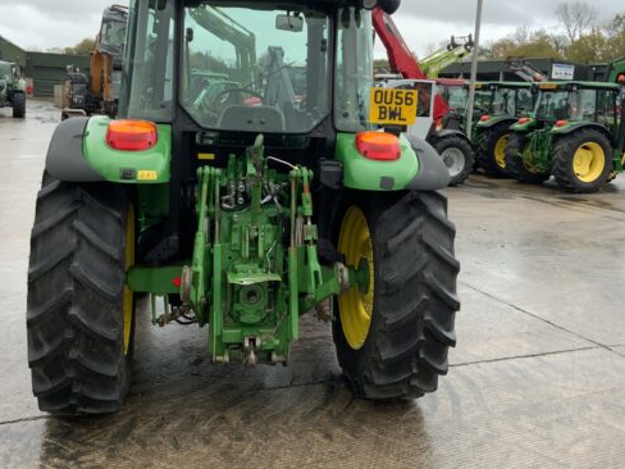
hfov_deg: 49.0
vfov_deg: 37.6
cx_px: 314
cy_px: 190
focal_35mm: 38
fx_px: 686
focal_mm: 3
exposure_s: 1/83
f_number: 1.8
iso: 64
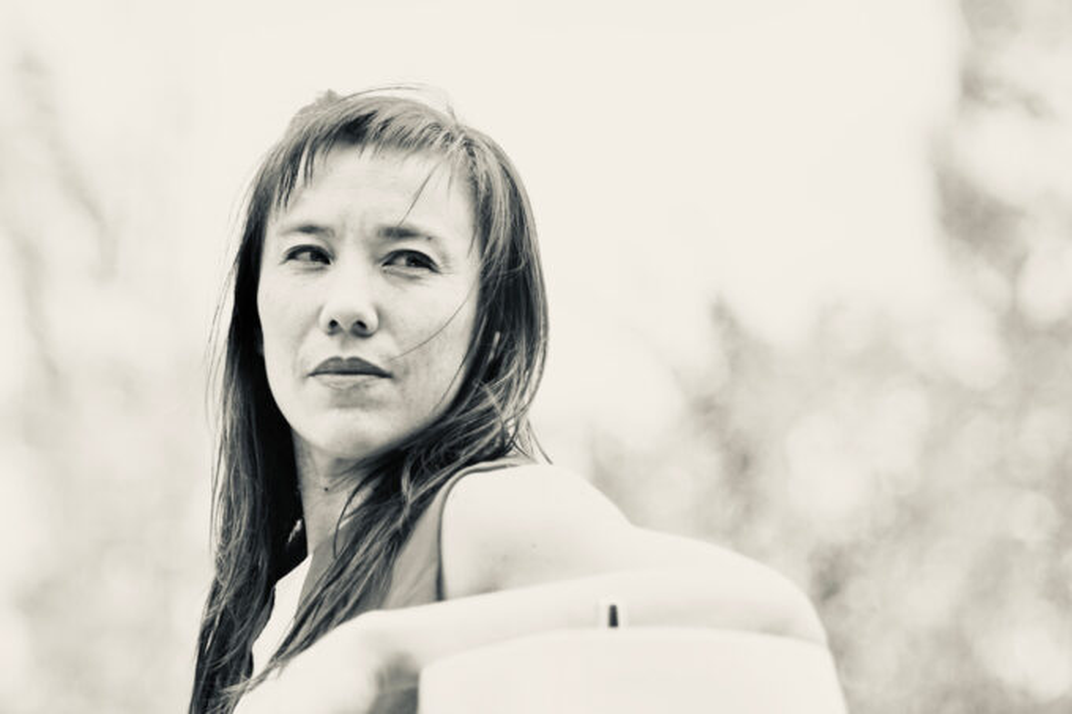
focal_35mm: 150
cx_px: 536
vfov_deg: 9.1
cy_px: 357
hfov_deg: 13.7
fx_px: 4465
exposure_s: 1/160
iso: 400
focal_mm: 100
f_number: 2.8
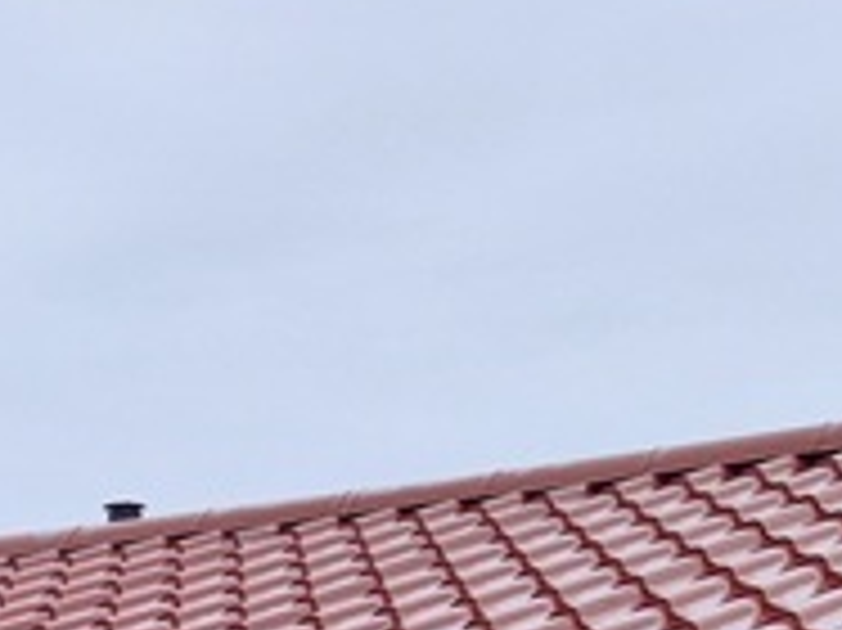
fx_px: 2868
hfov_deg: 16.4
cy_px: 1413
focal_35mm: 118
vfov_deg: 11.0
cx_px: 23
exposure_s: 1/481
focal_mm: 5.54
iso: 50
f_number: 1.8
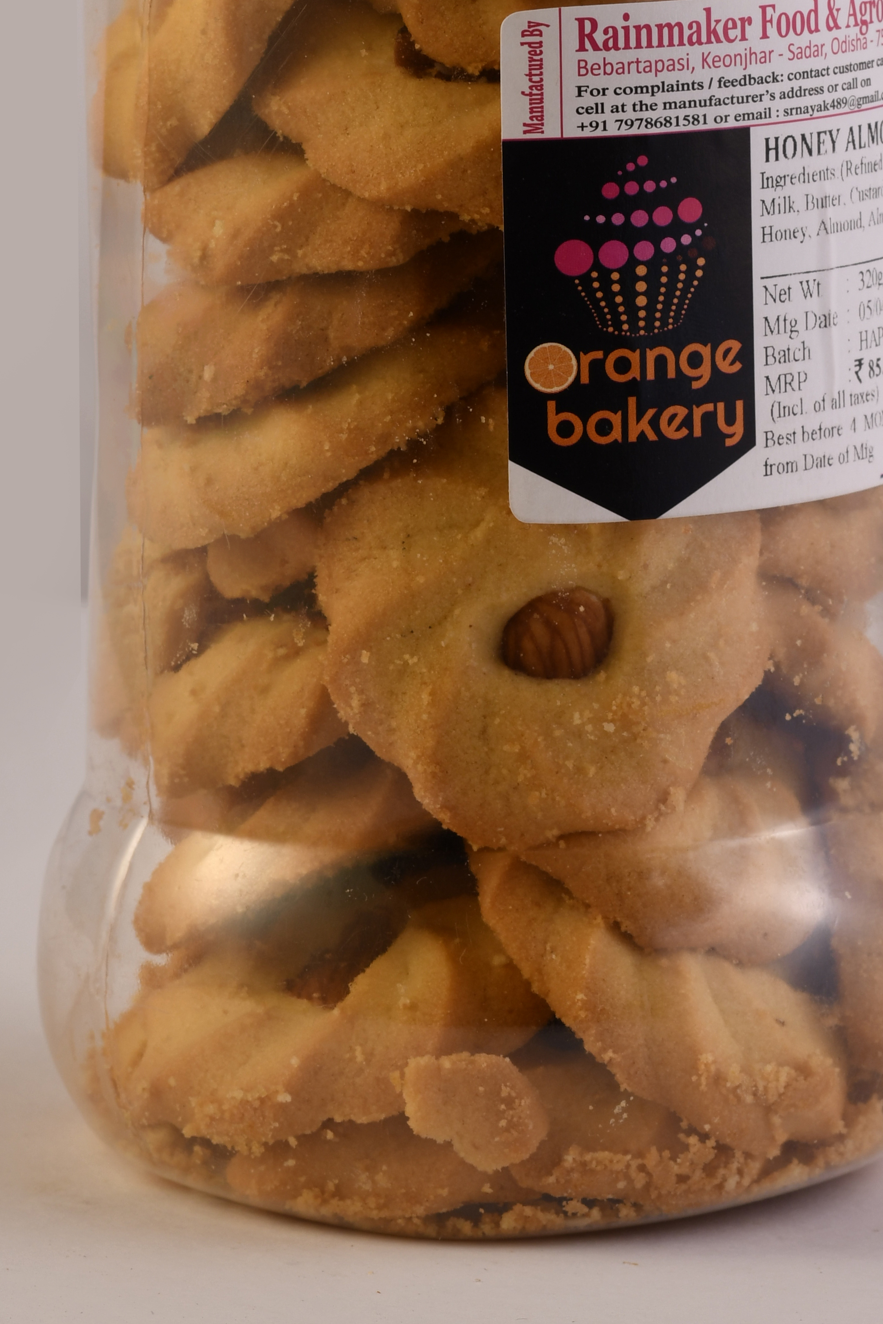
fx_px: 7653
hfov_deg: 6.6
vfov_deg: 9.9
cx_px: 548
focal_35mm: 208
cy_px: 192
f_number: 10
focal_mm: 85
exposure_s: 1/100
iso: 100
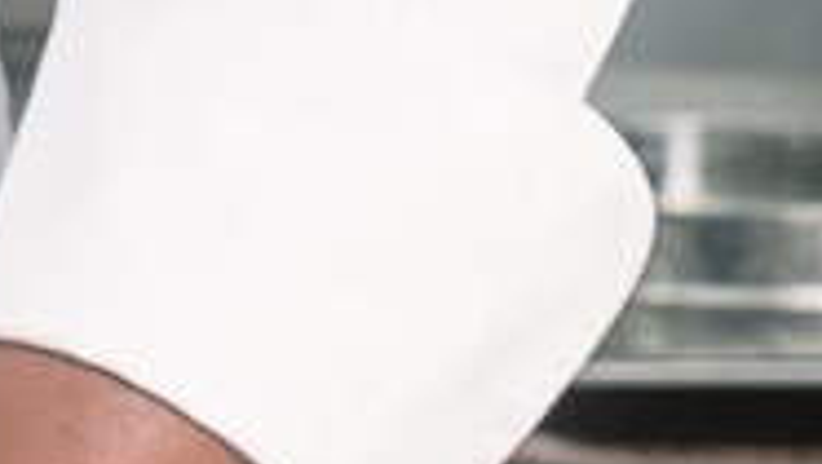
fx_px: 5955
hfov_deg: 7.5
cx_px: -897
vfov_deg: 4.4
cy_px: -460
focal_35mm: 273
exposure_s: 1/125
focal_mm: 36
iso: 250
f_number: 7.1
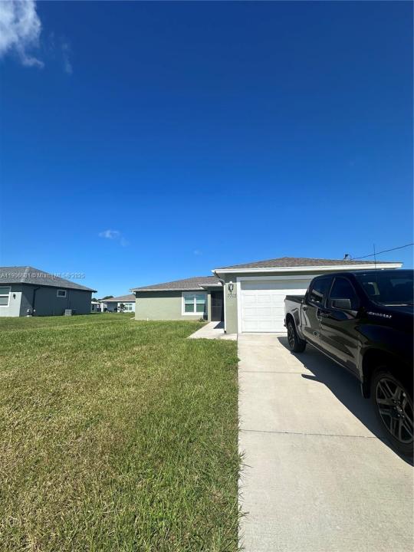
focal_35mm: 14
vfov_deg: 102.1
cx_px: 207
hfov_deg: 85.7
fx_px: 223
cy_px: 276
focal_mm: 2.22
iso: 50
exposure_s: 1/3300
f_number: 2.2
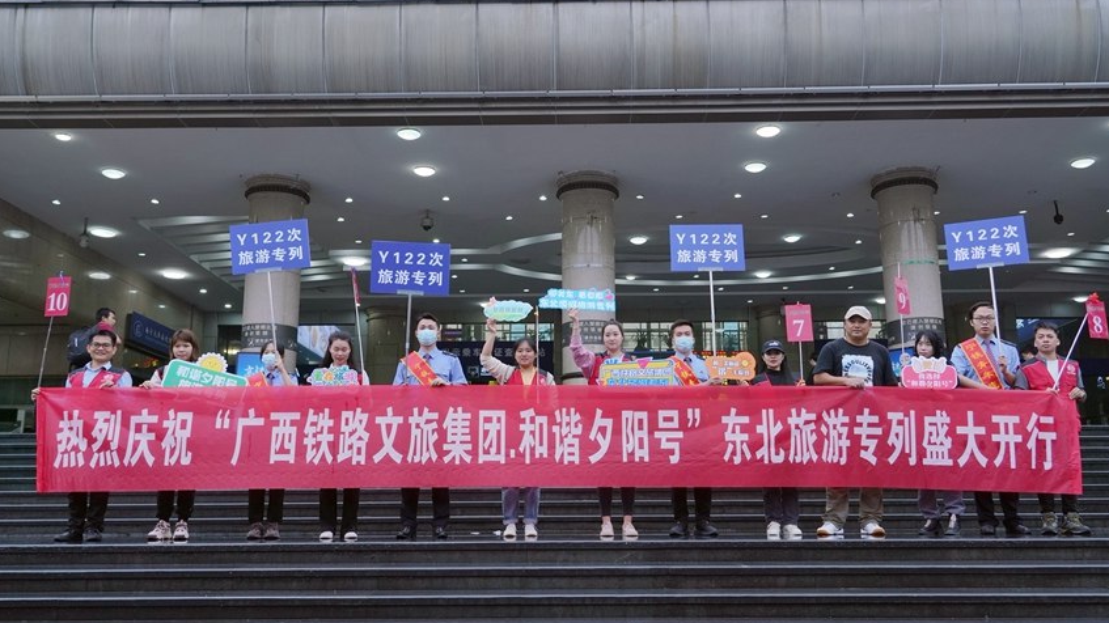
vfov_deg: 35.6
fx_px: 970
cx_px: 560
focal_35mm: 33
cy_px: 305
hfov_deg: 59.5
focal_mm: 31
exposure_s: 1/100
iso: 400
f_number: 5.6
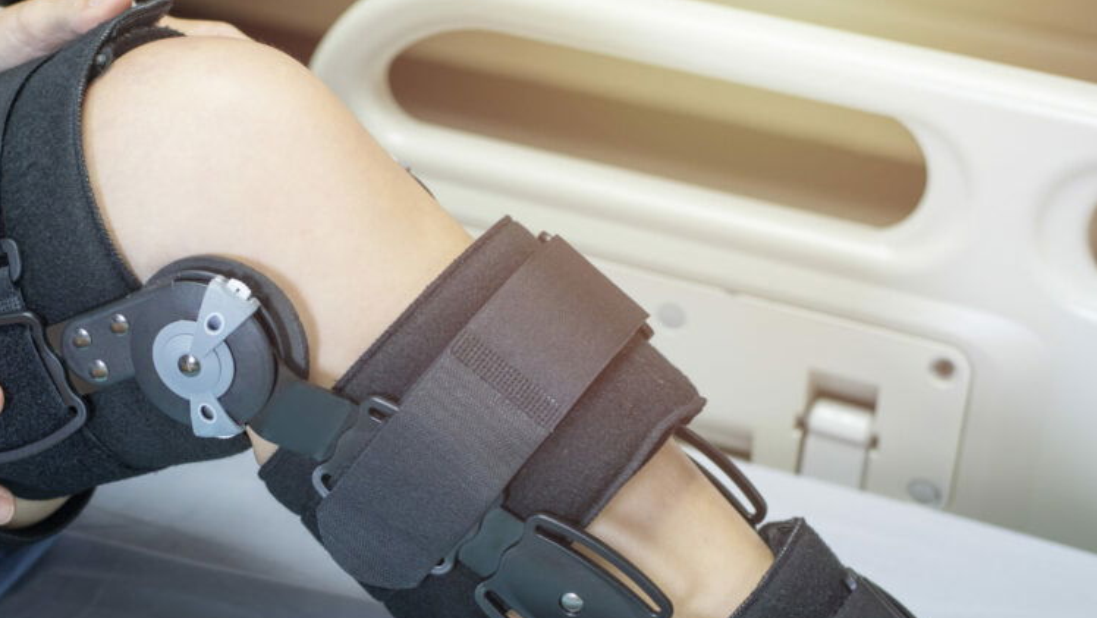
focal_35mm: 84
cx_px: 241
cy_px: 452
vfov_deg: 14.4
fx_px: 2444
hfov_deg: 24.9
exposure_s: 1/80
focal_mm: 50
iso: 400
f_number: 4
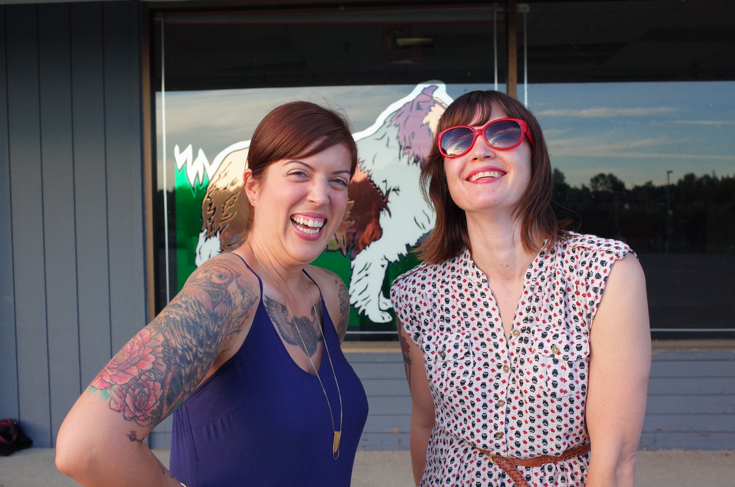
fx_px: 713
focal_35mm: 35
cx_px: 368
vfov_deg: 37.7
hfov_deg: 54.5
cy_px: 244
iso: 320
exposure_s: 1/250
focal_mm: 18.3
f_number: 4
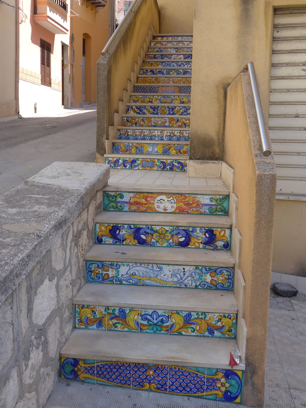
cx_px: 153
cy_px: 204
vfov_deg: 47.9
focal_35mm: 39
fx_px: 460
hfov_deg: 36.8
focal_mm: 8.4
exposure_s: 1/640
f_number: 2.8
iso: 80
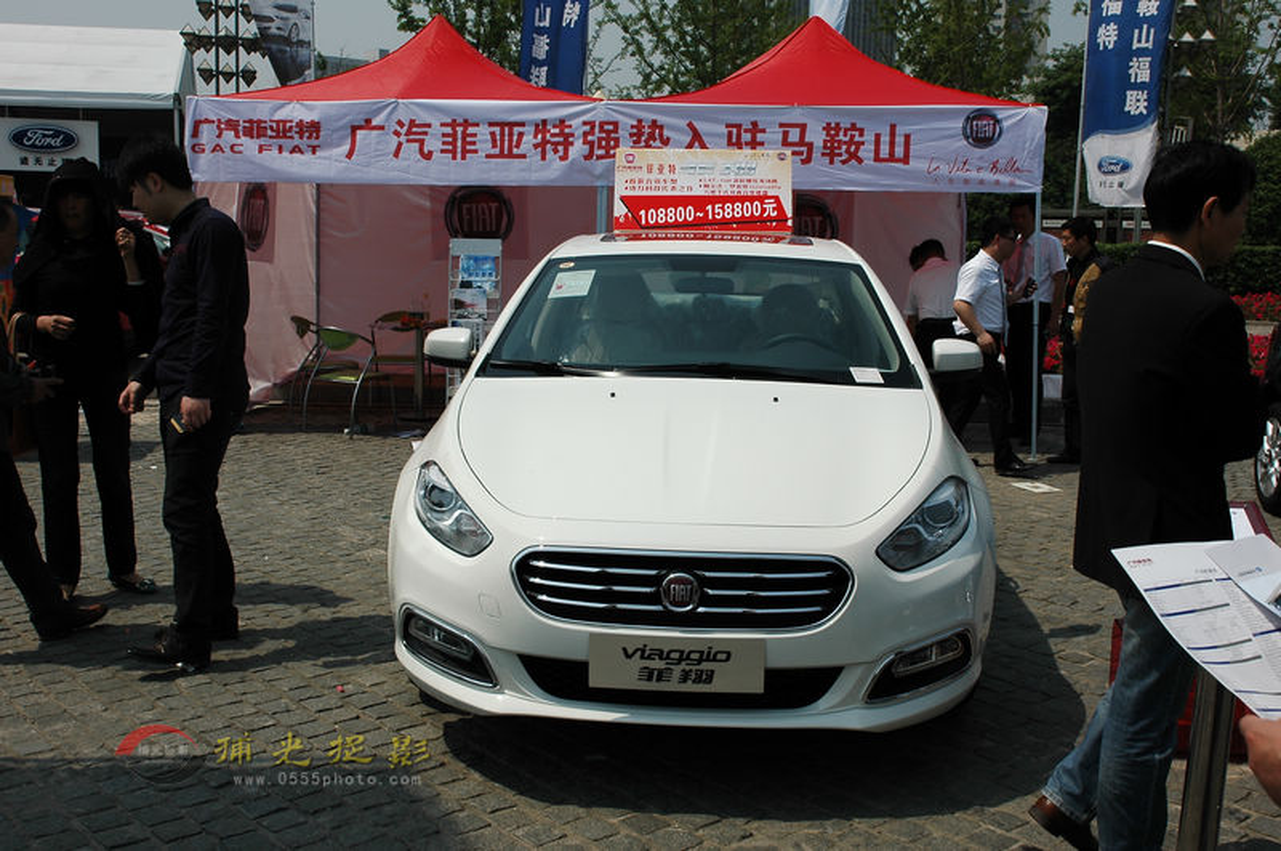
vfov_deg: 36.8
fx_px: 1279
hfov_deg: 53.2
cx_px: 640
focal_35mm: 36
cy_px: 426
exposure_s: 1/800
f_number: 8
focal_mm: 24
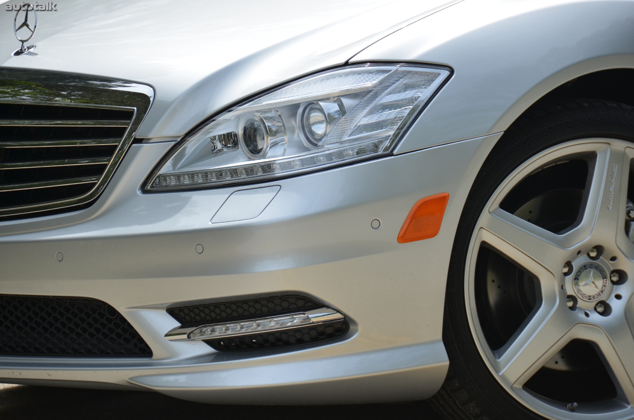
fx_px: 5273
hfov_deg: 6.9
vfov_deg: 4.6
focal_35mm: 300
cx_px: 317
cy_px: 210
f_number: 6.3
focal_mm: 200
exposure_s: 1/1600
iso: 400
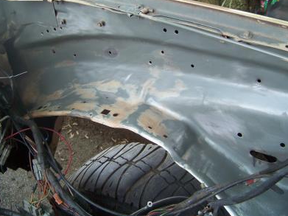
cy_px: 94
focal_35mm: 46
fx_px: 383
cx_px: 145
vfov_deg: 31.5
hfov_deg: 41.3
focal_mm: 5.85
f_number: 2.8
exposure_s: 1/30
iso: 118
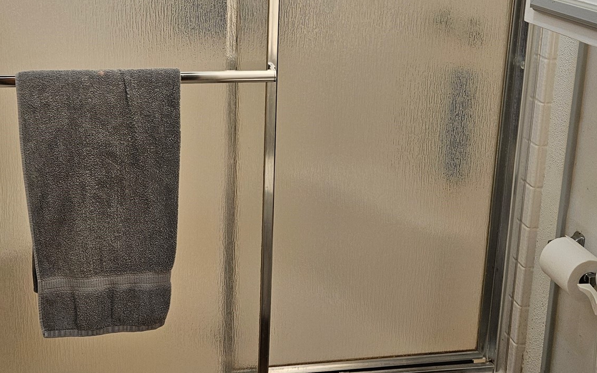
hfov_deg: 45.2
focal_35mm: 44
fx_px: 716
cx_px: 257
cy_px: 38
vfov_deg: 28.1
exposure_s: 1/120
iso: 80
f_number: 1.8
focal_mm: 5.4
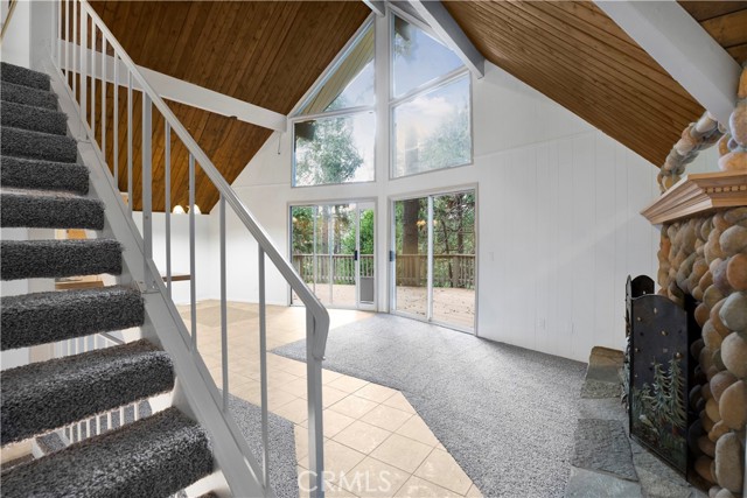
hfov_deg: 96.7
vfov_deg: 73.8
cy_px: 249
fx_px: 332
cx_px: 374
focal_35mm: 16
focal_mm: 16
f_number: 5.6
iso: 400
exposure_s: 1
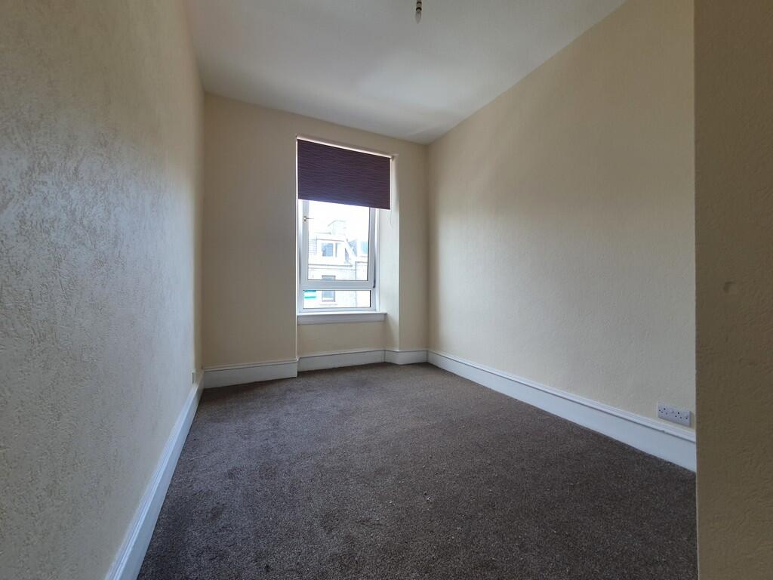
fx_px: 290
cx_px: 386
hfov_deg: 106.2
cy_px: 290
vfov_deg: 89.9
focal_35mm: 13
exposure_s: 1/60
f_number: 2.2
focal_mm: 1.8
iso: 50
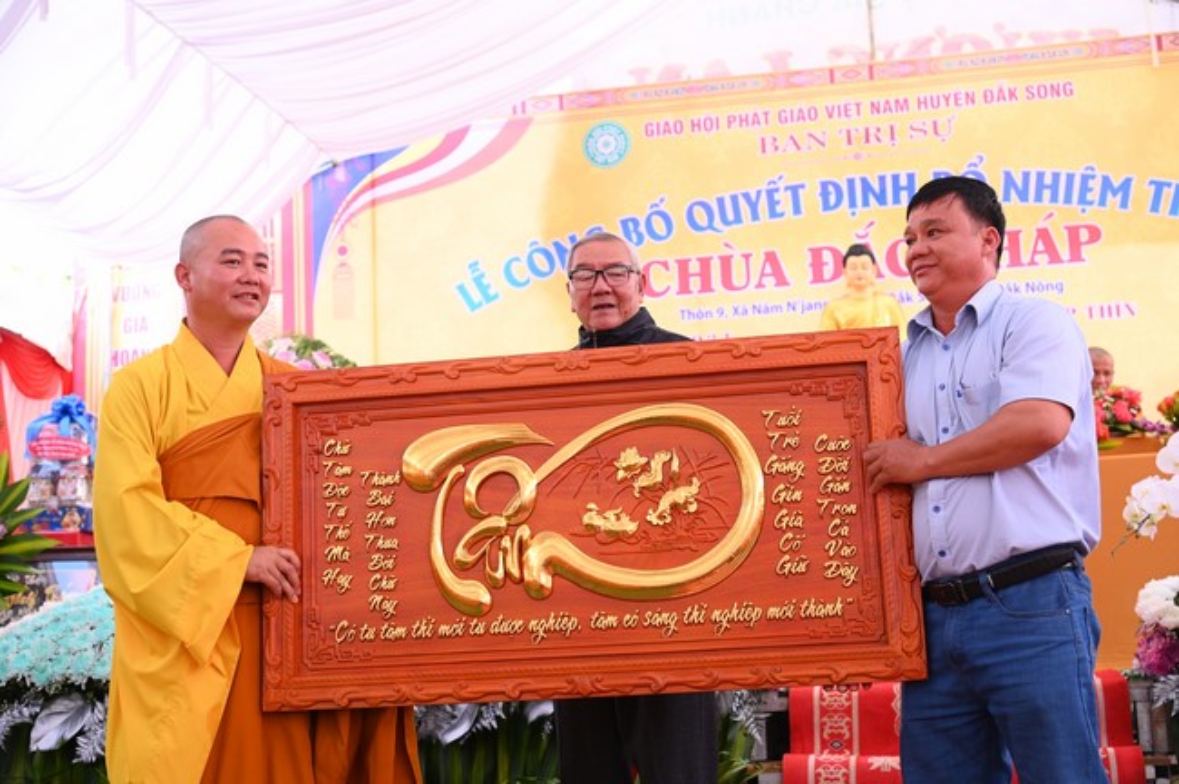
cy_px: 392
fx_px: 1636
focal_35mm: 50
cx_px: 590
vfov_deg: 26.9
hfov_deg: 39.6
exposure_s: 1/200
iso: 800
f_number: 4.5
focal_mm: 50
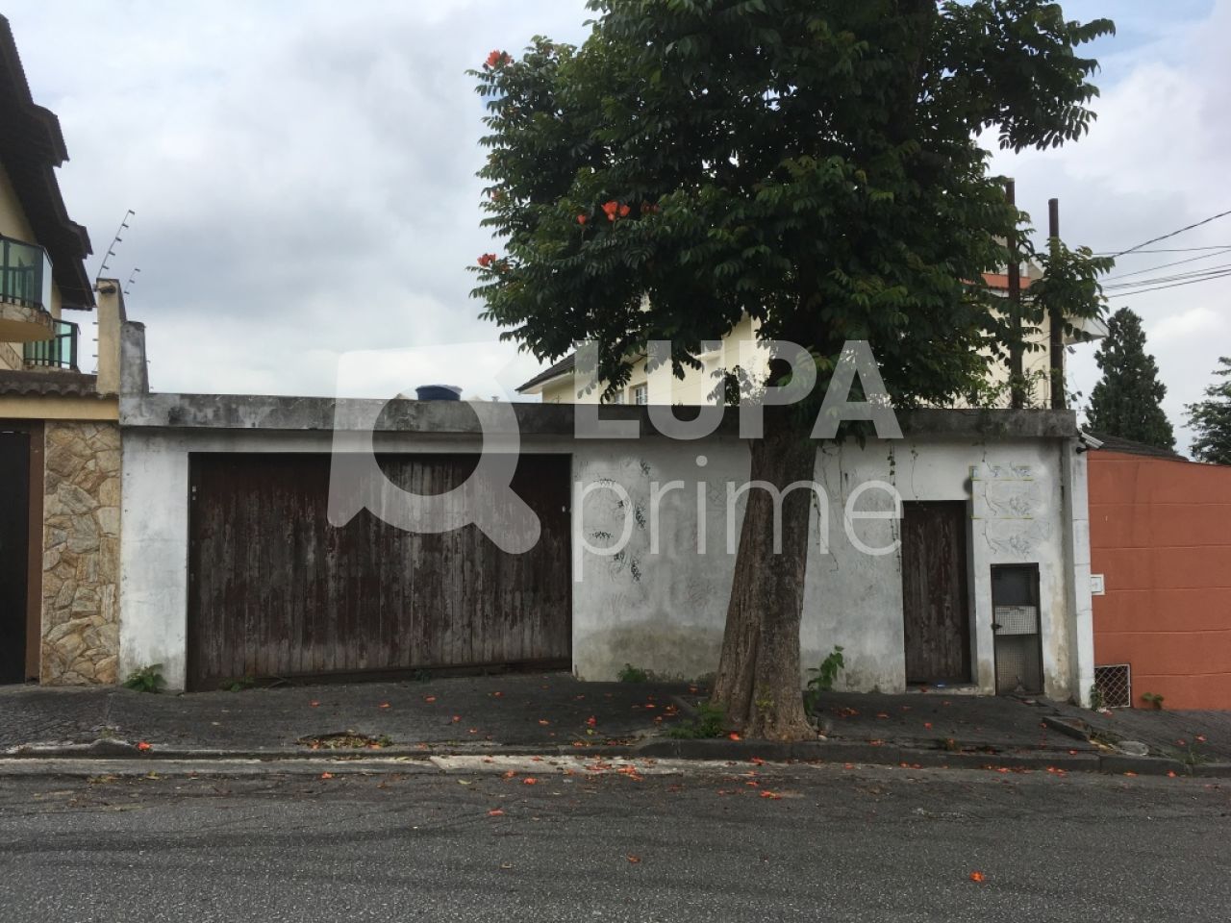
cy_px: 462
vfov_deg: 48.2
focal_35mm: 29
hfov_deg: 61.7
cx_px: 616
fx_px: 1031
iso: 25
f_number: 2.2
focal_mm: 4.15
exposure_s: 1/1972
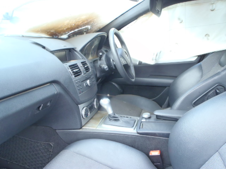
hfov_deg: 63.4
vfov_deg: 49.7
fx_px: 183
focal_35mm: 28
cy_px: 84
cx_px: 113
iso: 160
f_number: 3.5
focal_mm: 5
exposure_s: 1/30
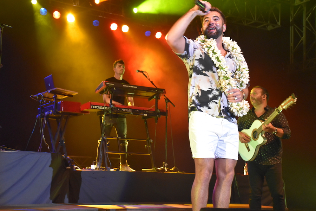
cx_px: 158
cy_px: 106
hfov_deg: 35.1
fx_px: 500
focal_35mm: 57
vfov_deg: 23.8
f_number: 4.2
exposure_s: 1/60
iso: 2200
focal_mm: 38
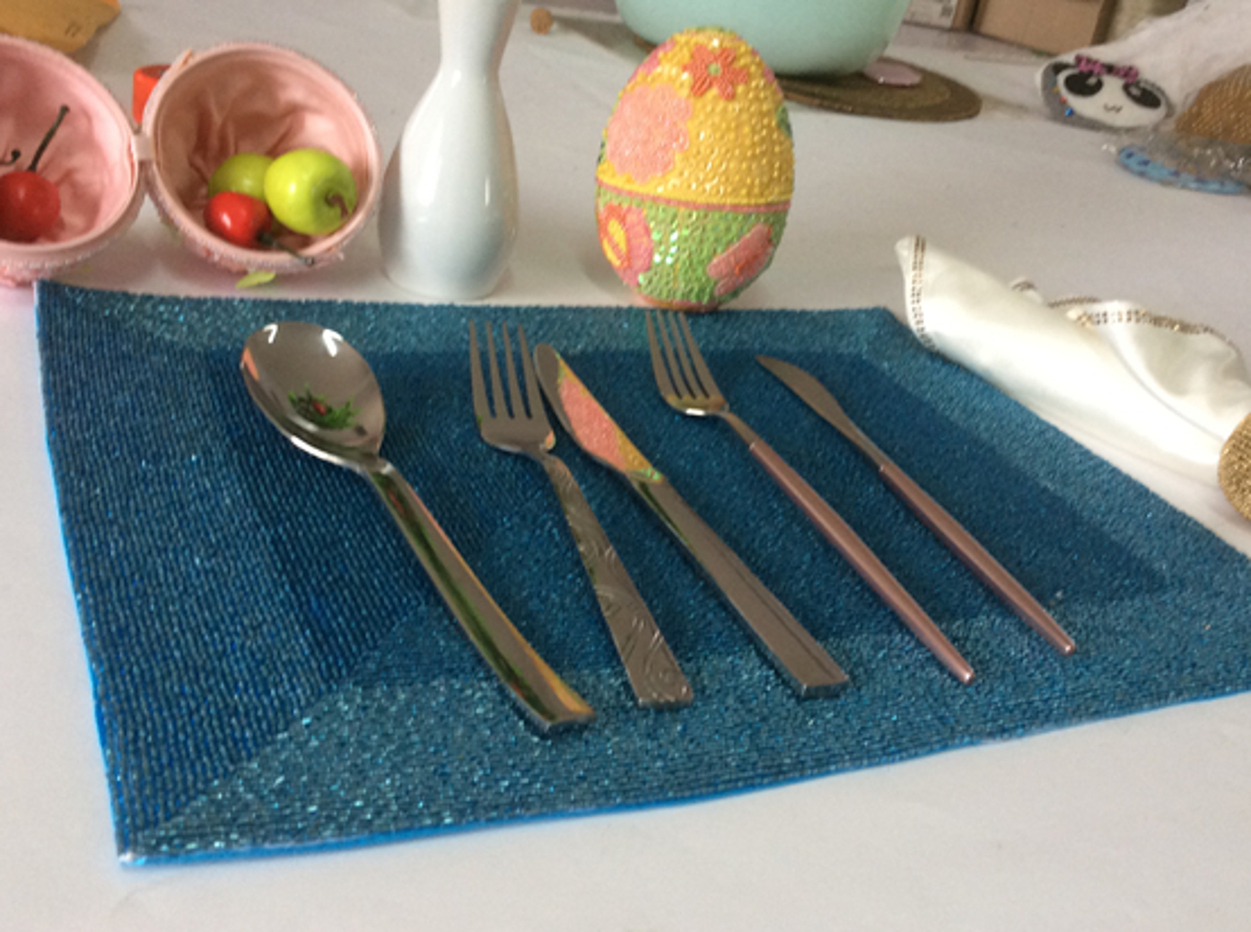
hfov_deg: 50.2
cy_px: 408
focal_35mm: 37
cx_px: 641
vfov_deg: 38.5
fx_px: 1334
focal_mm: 3.3
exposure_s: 1/25
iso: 80
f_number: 2.4
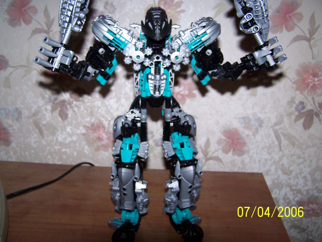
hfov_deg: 49.0
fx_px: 353
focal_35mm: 38
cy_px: 121
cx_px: 161
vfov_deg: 37.7
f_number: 2.8
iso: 80
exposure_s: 1/60
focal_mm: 6.3
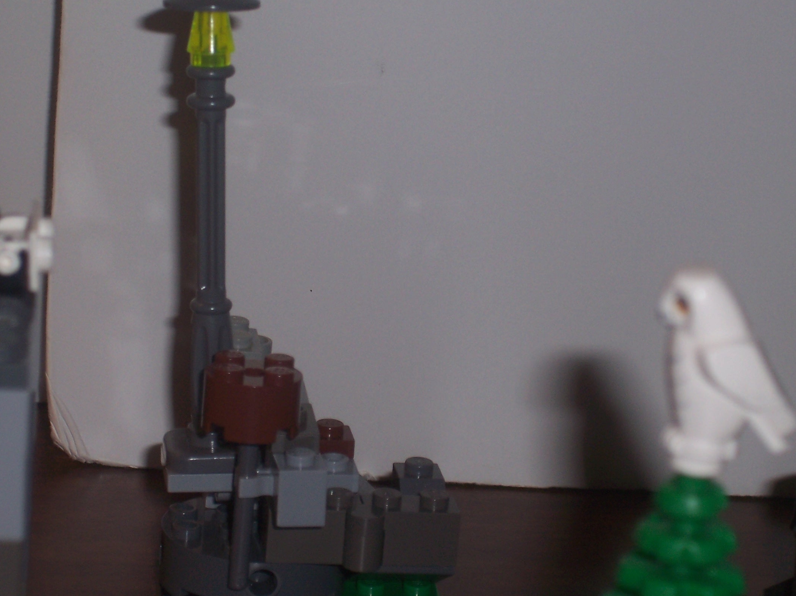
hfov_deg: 15.9
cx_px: 364
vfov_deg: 11.9
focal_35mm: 124
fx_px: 2851
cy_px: 265
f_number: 4.6
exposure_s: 1/90
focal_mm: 16.8
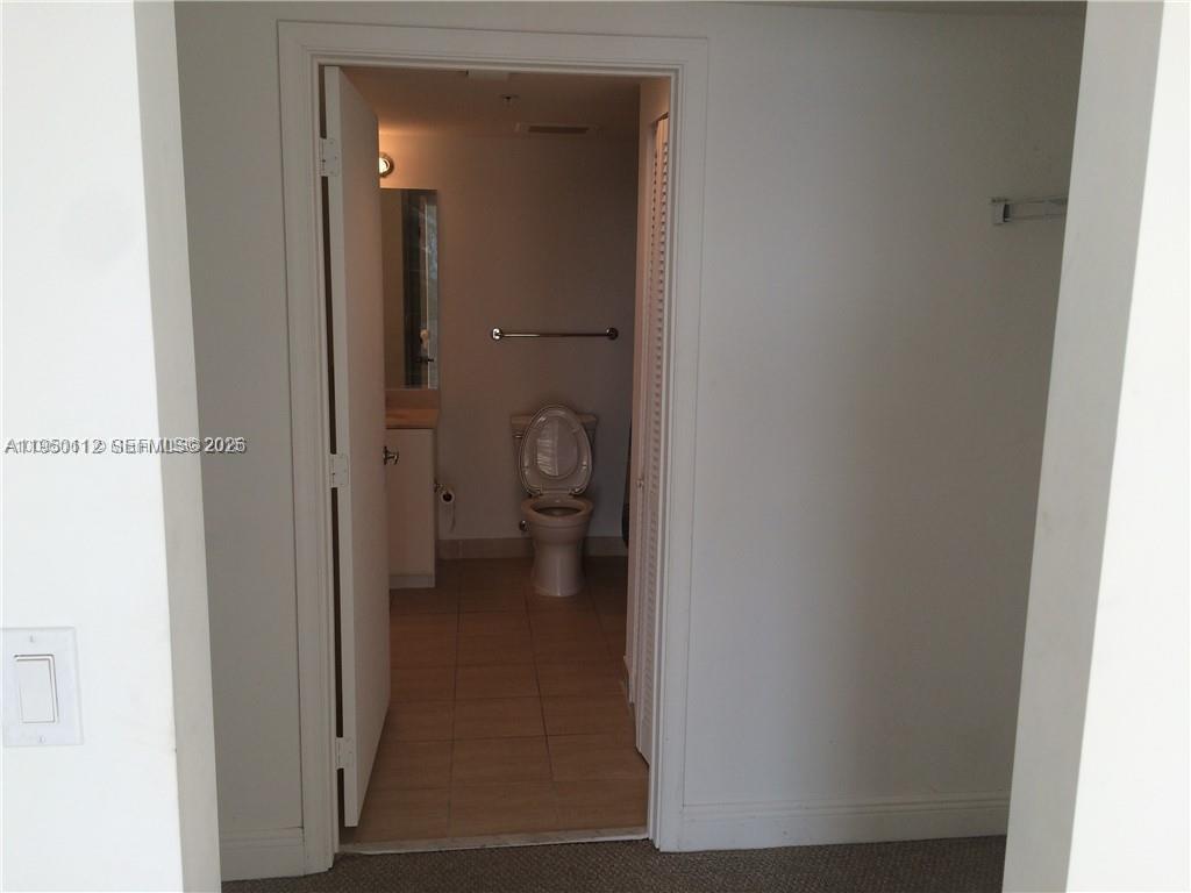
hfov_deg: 61.7
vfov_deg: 48.2
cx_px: 596
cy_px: 446
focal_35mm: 29
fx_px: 998
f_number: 2.2
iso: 40
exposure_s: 1/120
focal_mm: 4.15
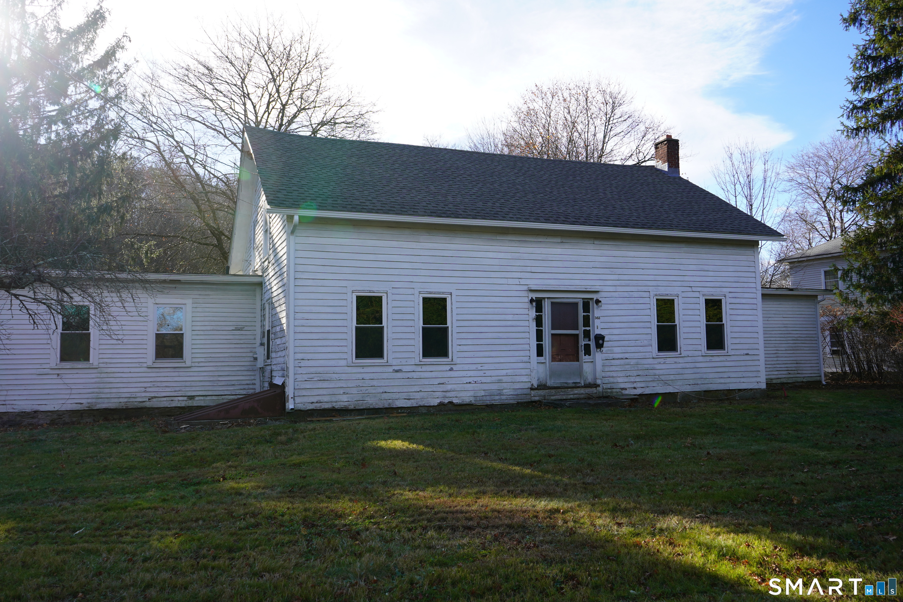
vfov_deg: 46.4
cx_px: 452
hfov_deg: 65.5
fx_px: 702
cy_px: 301
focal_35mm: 28
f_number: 7.1
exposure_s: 1/100
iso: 100
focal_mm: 28
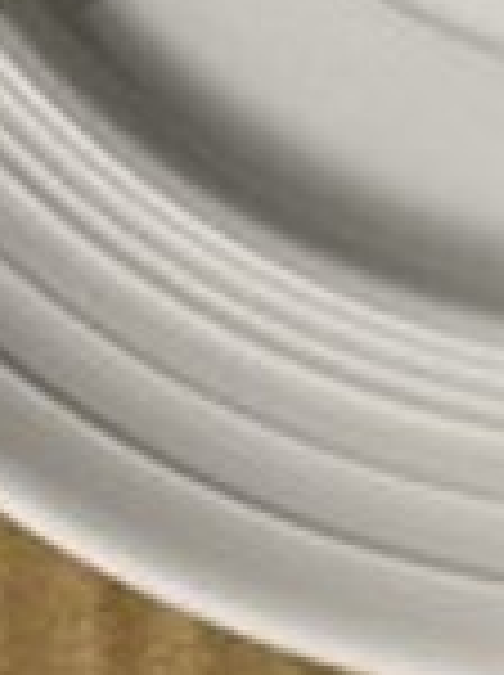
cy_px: -470
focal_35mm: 141
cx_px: 842
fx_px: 2745
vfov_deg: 12.9
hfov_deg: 10.0
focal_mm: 4.25
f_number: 1.8
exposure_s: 1/60
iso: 160
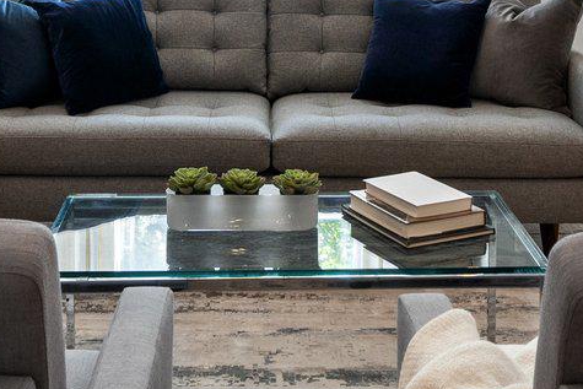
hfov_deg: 29.1
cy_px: -134
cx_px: 221
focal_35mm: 69
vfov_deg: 18.2
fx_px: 1118
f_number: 10
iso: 500
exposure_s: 1/25
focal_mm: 16
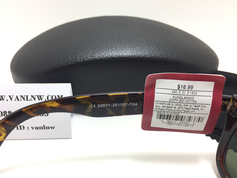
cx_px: 118
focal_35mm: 29
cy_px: 89
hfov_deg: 61.7
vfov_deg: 48.2
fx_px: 199
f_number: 2.2
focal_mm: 4.15
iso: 40
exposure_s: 1/50
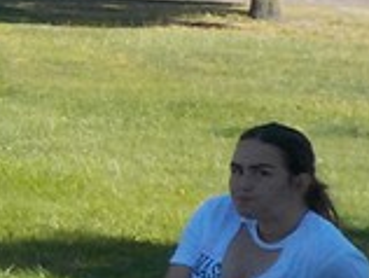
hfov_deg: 9.0
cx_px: -582
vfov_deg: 7.7
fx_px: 2071
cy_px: 79
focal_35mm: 194
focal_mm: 4.1
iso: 125
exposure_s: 1/800
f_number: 3.3
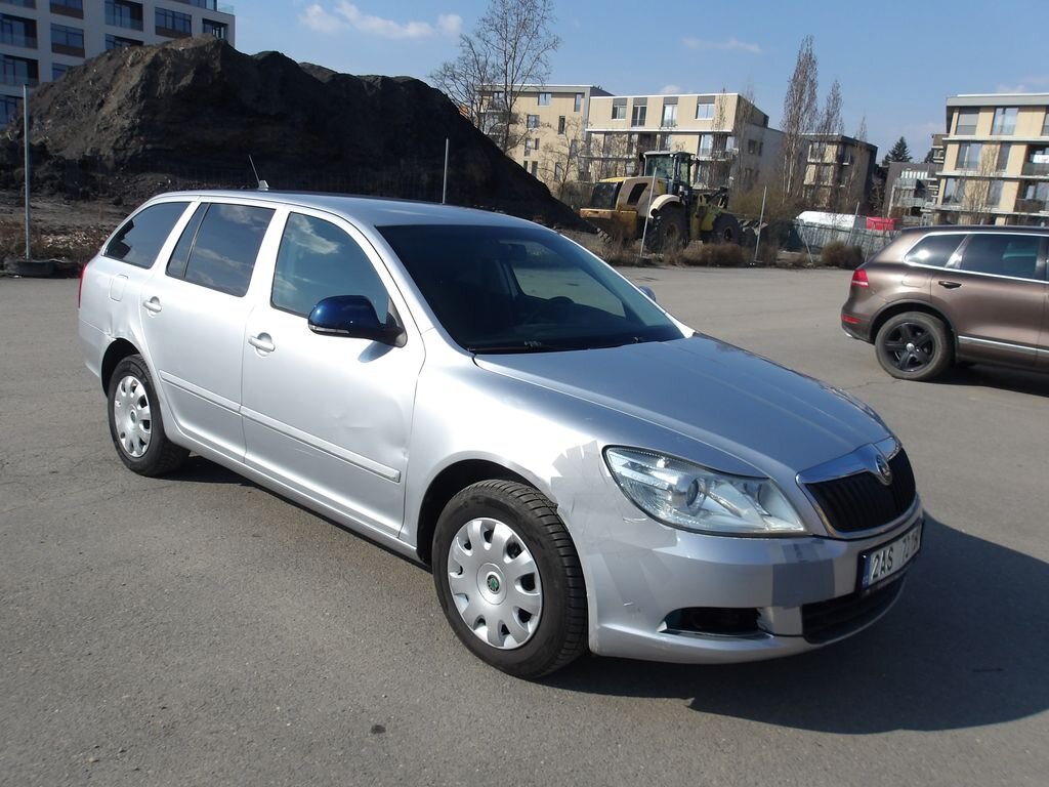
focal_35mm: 27
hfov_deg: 65.3
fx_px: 818
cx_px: 524
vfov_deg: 51.4
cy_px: 394
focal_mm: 4.9
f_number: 10.4
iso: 100
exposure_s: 1/166
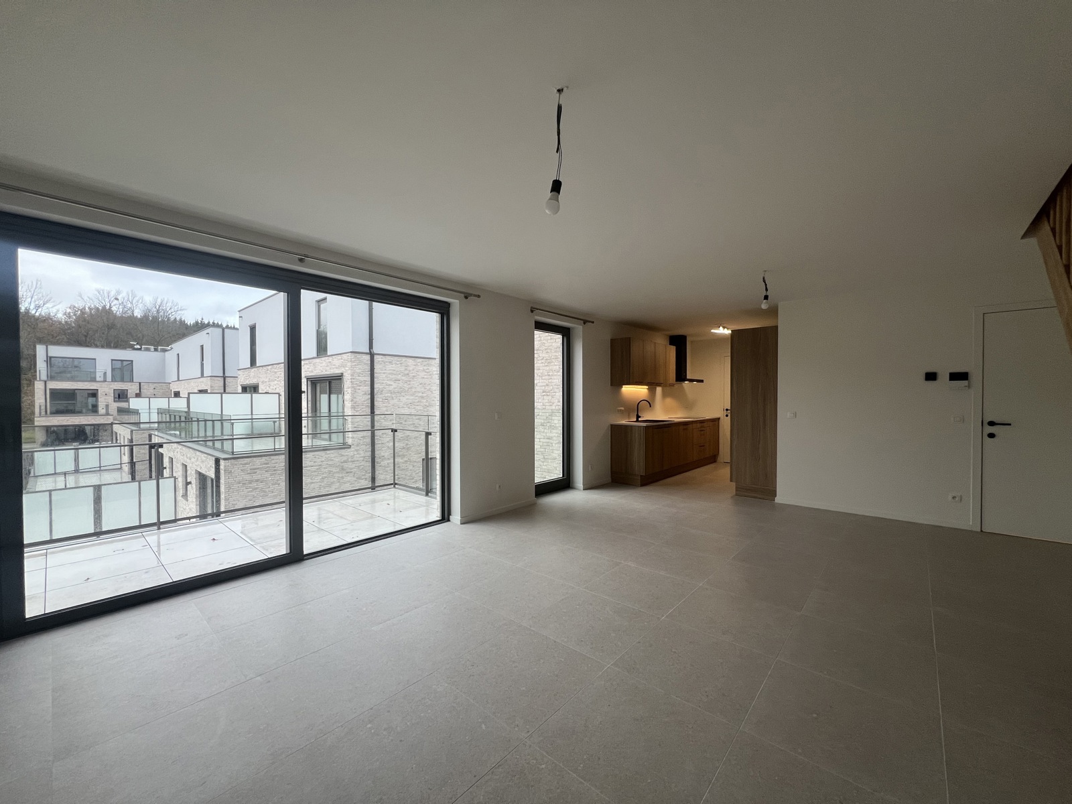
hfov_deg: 106.2
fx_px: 403
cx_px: 536
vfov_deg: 89.9
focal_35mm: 13
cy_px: 402
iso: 100
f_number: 1.8
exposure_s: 1/100
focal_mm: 1.57
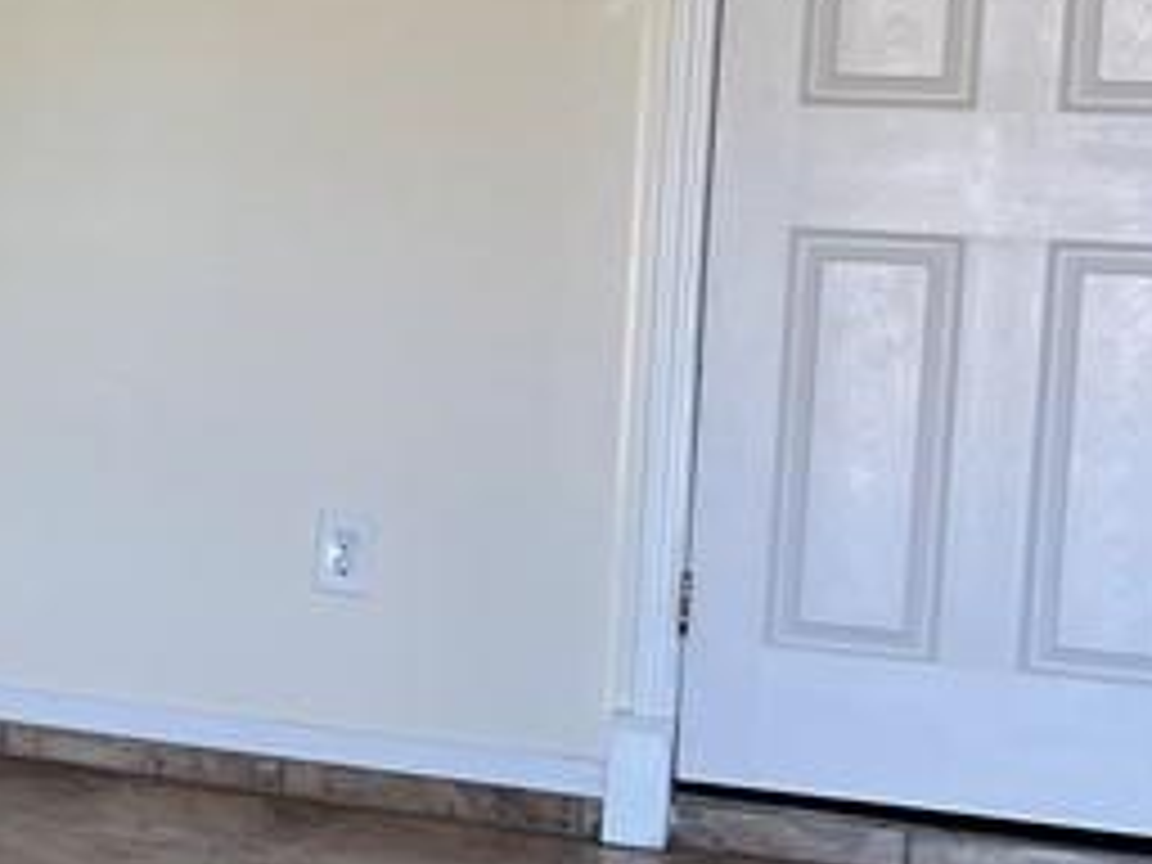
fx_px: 3461
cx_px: -842
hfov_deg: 16.3
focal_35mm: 104
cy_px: 328
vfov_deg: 14.2
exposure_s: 1/121
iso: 64
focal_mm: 5.7
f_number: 1.5
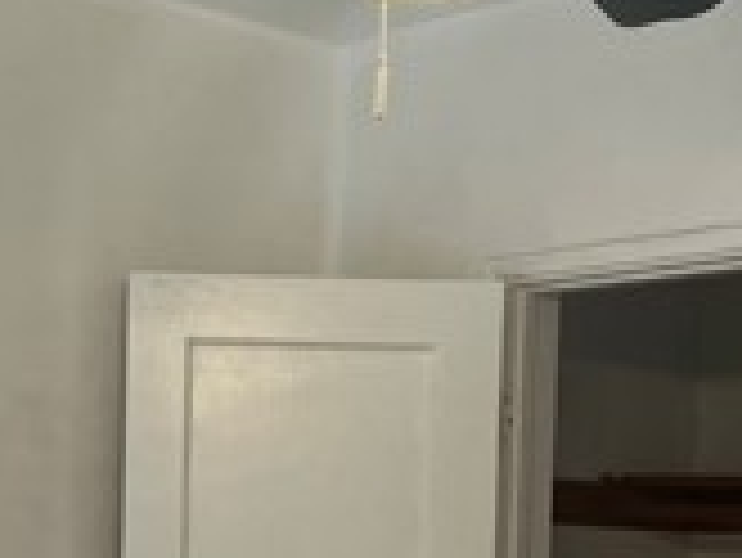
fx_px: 2167
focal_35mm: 101
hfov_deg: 19.4
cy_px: 634
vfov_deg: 14.3
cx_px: 238
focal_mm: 5.7
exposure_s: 1/120
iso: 100
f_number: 1.5
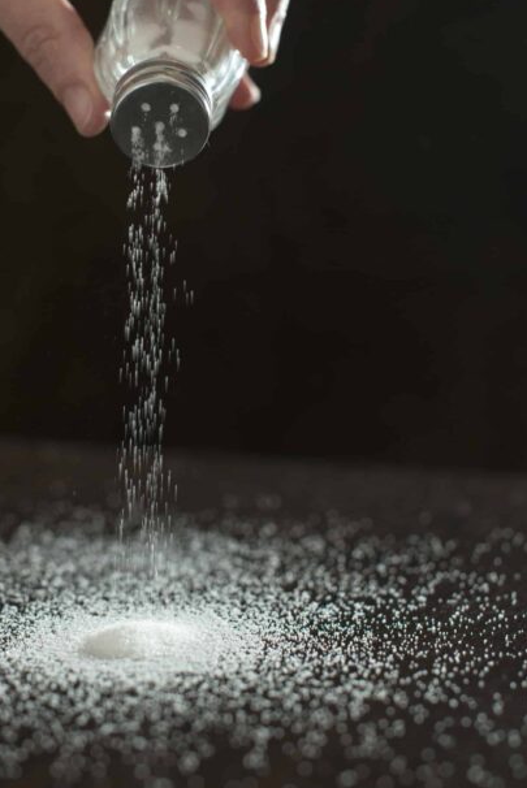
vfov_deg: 30.4
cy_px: 299
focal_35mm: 66
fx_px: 1447
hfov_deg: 20.6
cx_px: 191
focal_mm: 50
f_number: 3.2
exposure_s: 1/160
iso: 100
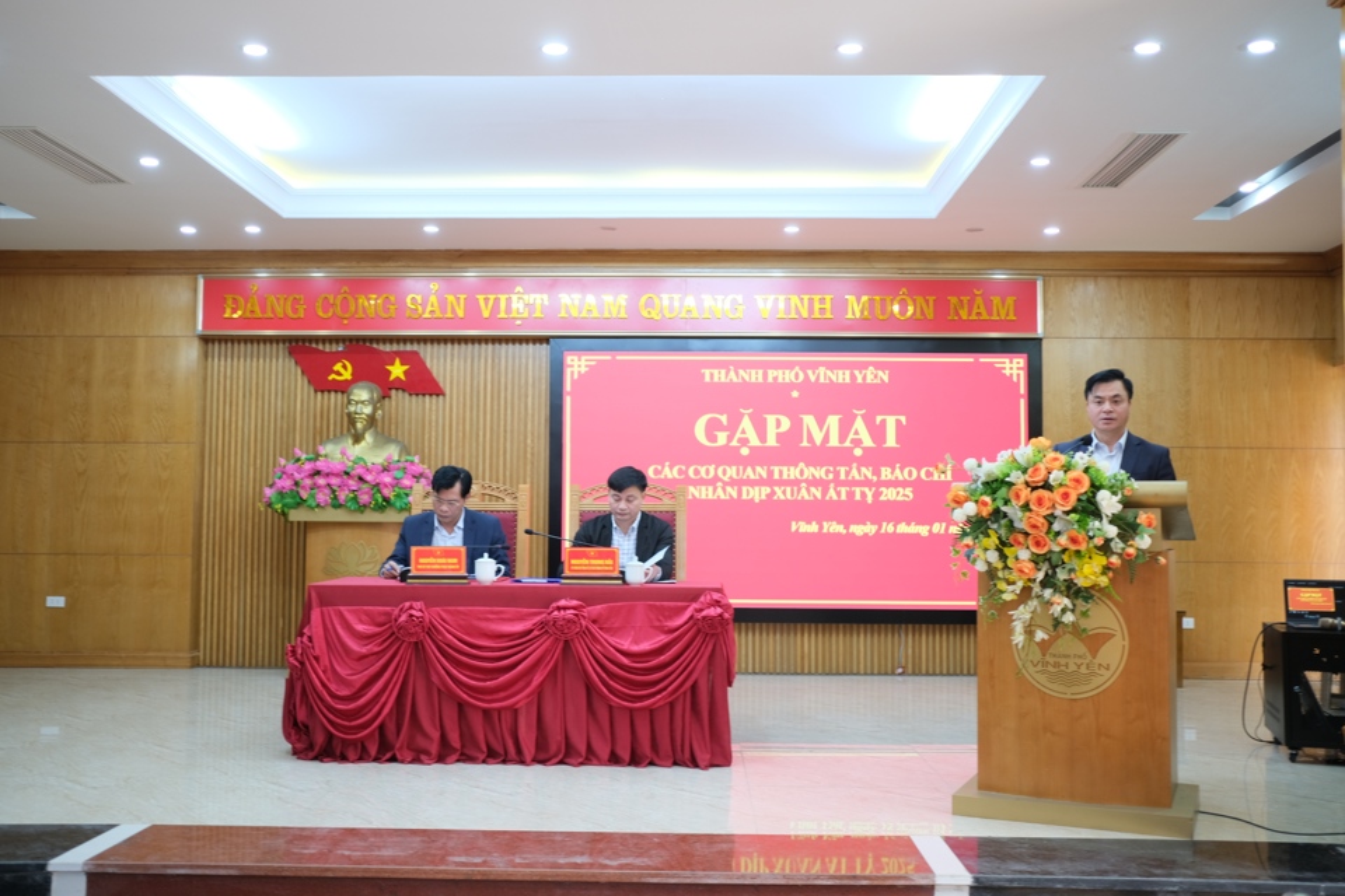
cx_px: 672
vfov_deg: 37.9
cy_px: 448
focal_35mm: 35
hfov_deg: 54.4
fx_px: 1308
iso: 320
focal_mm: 23
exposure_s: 1/45
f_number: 2
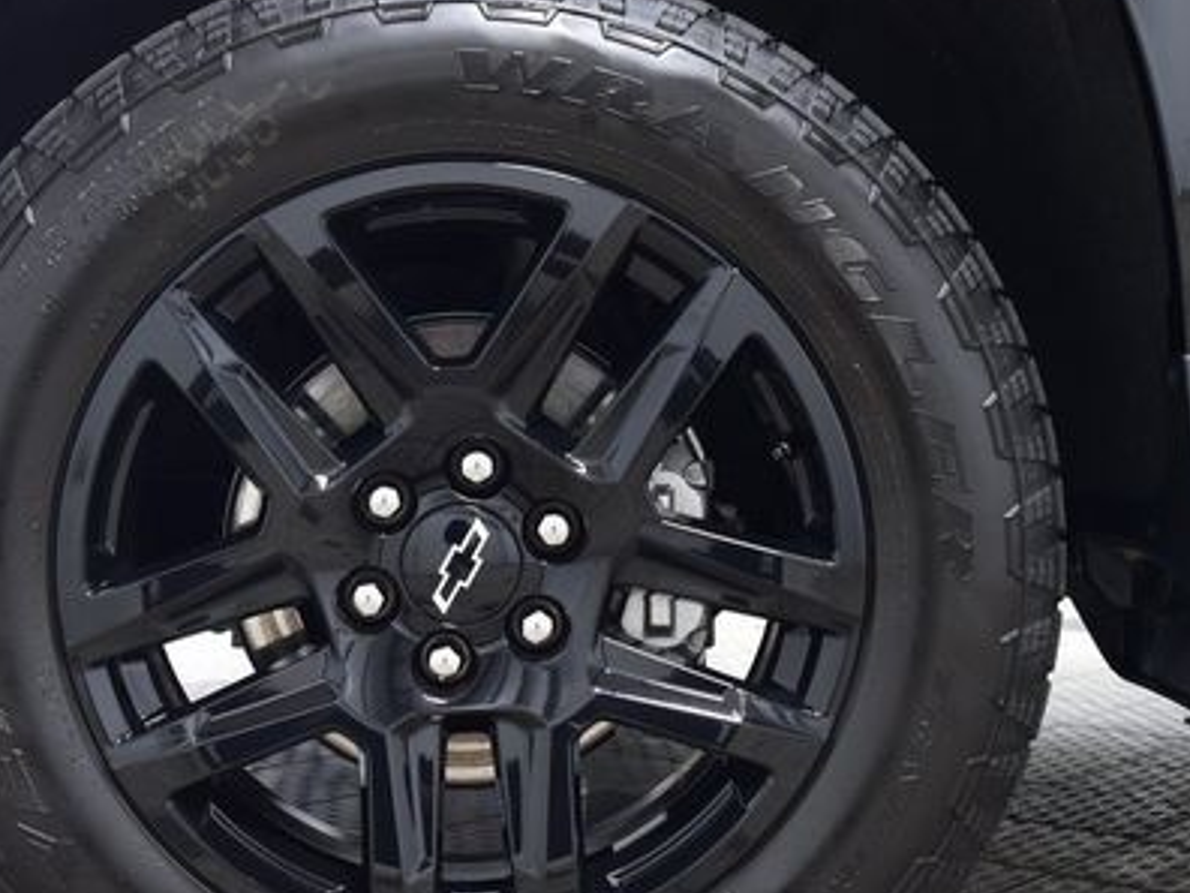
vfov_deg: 26.0
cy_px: 549
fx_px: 1925
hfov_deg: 34.2
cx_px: 451
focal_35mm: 56
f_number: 5.6
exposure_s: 1/15
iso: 1600
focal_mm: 24
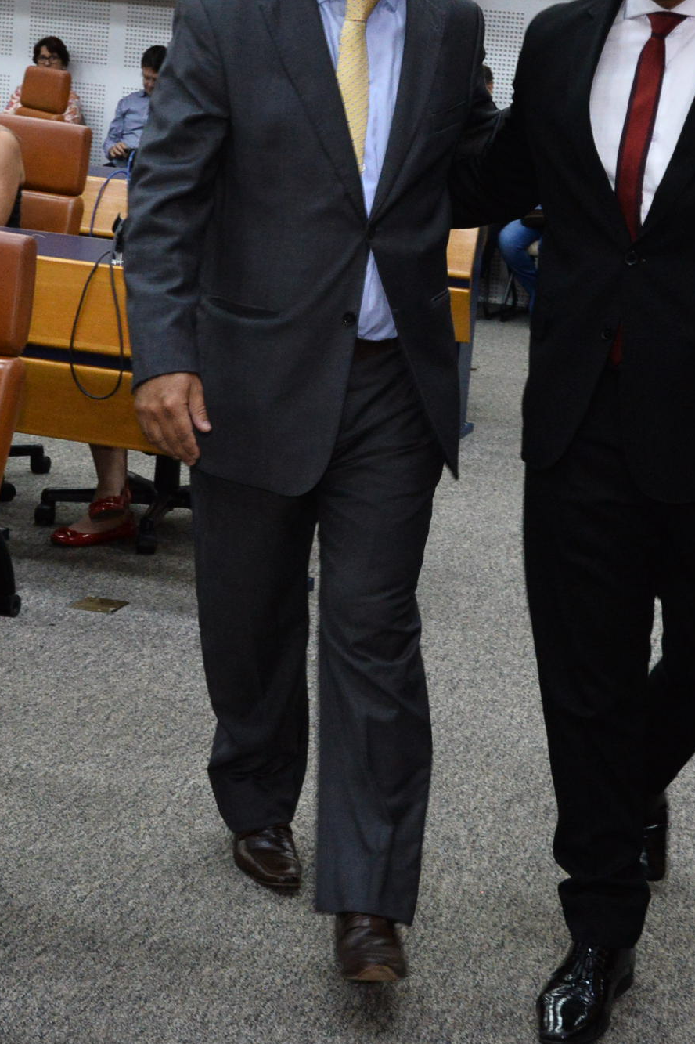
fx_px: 2028
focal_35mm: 70
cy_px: 362
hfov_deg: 19.4
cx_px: 417
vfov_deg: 28.7
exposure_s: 1/60
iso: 2500
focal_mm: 31
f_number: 9
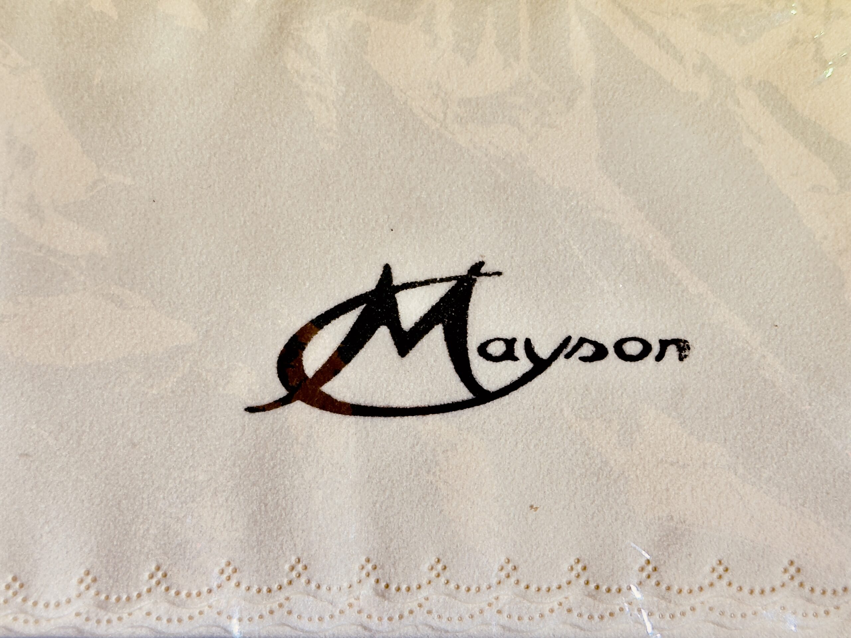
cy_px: 319
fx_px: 1180
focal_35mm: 48
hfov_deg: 39.7
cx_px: 426
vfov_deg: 30.3
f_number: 1.78
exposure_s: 1/566
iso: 64
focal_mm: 6.76
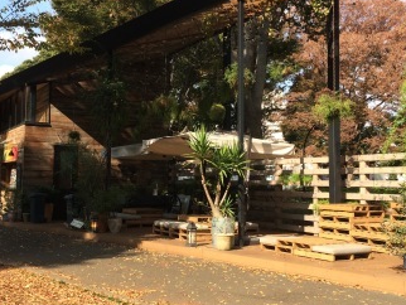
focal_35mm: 45
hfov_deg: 41.9
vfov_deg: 32.2
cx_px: 174
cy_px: 144
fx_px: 528
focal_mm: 4.15
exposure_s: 1/838
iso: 32
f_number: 2.2
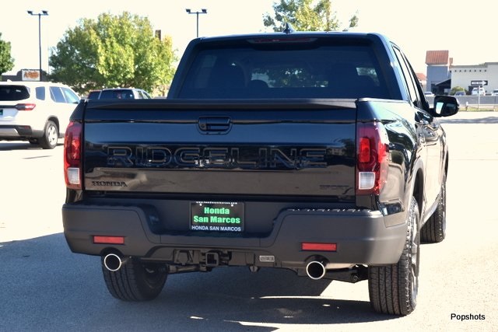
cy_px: 166
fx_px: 996
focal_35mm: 72
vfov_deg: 18.9
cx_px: 249
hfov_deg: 28.1
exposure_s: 1/250
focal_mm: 48
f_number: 8
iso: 220
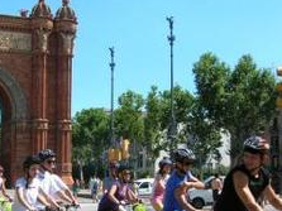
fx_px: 521
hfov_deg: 30.1
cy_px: 166
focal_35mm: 64
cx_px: 94
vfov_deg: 22.6
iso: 50
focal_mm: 5.7
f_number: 4.9
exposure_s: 1/270
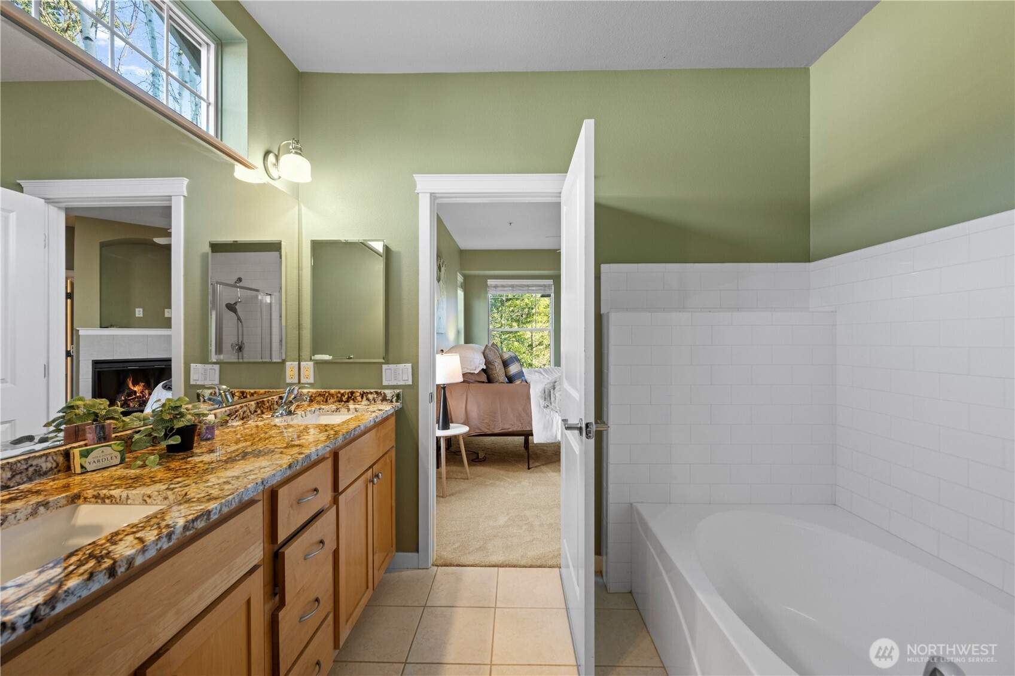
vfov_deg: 81.2
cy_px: 338
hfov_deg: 104.3
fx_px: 395
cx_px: 508
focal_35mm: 14
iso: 200
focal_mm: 14
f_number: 8
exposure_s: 1/1.67
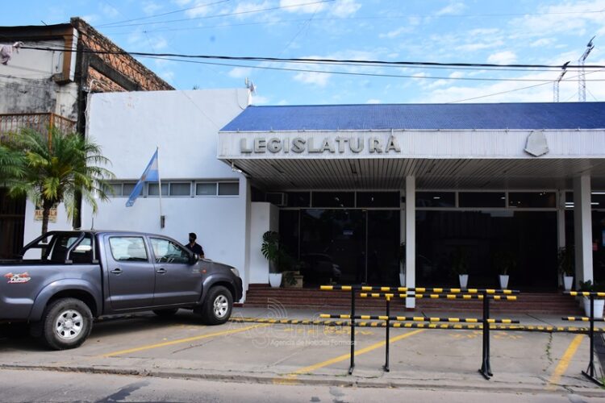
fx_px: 555
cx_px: 302
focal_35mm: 33
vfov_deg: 40.0
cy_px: 202
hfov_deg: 57.2
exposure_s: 1/800
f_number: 14
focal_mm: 22
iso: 800
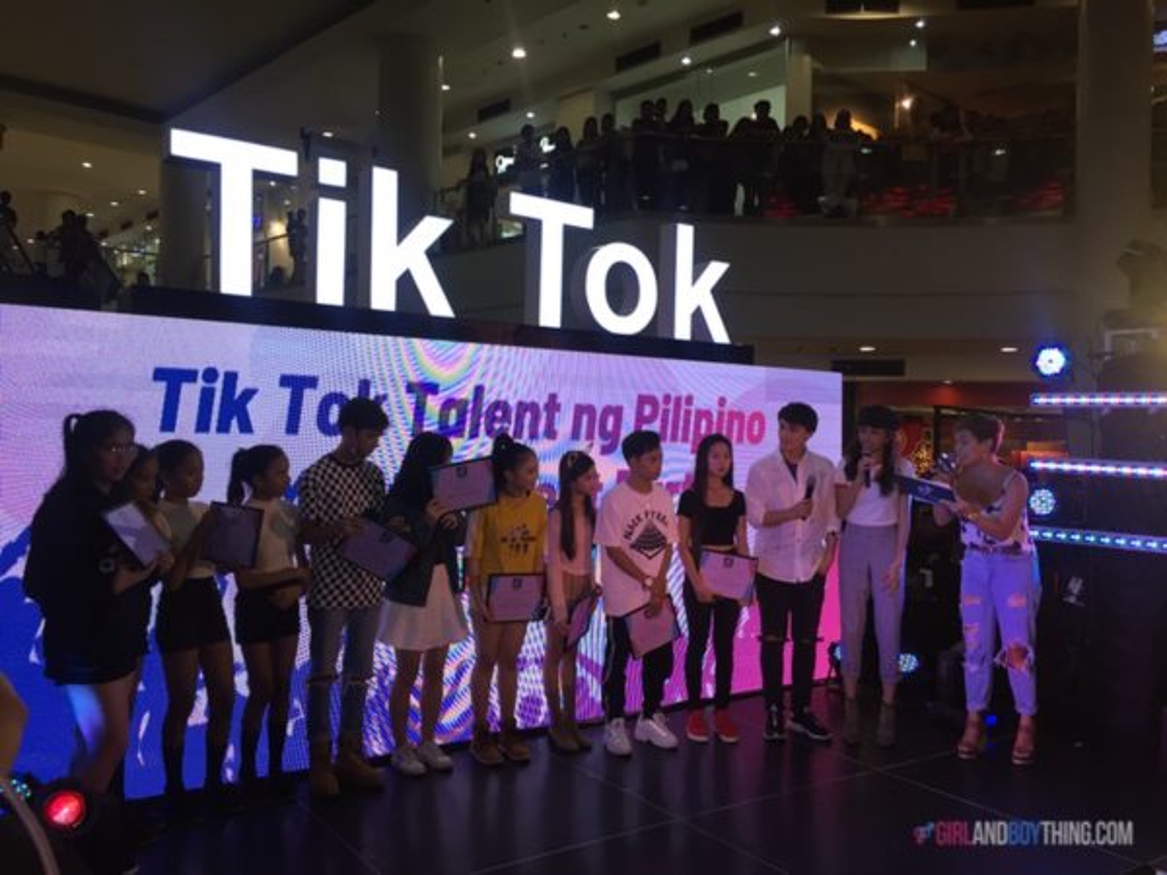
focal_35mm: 29
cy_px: 438
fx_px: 978
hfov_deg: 61.7
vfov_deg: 48.2
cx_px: 584
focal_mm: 4.15
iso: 32
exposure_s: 1/40
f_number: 2.2
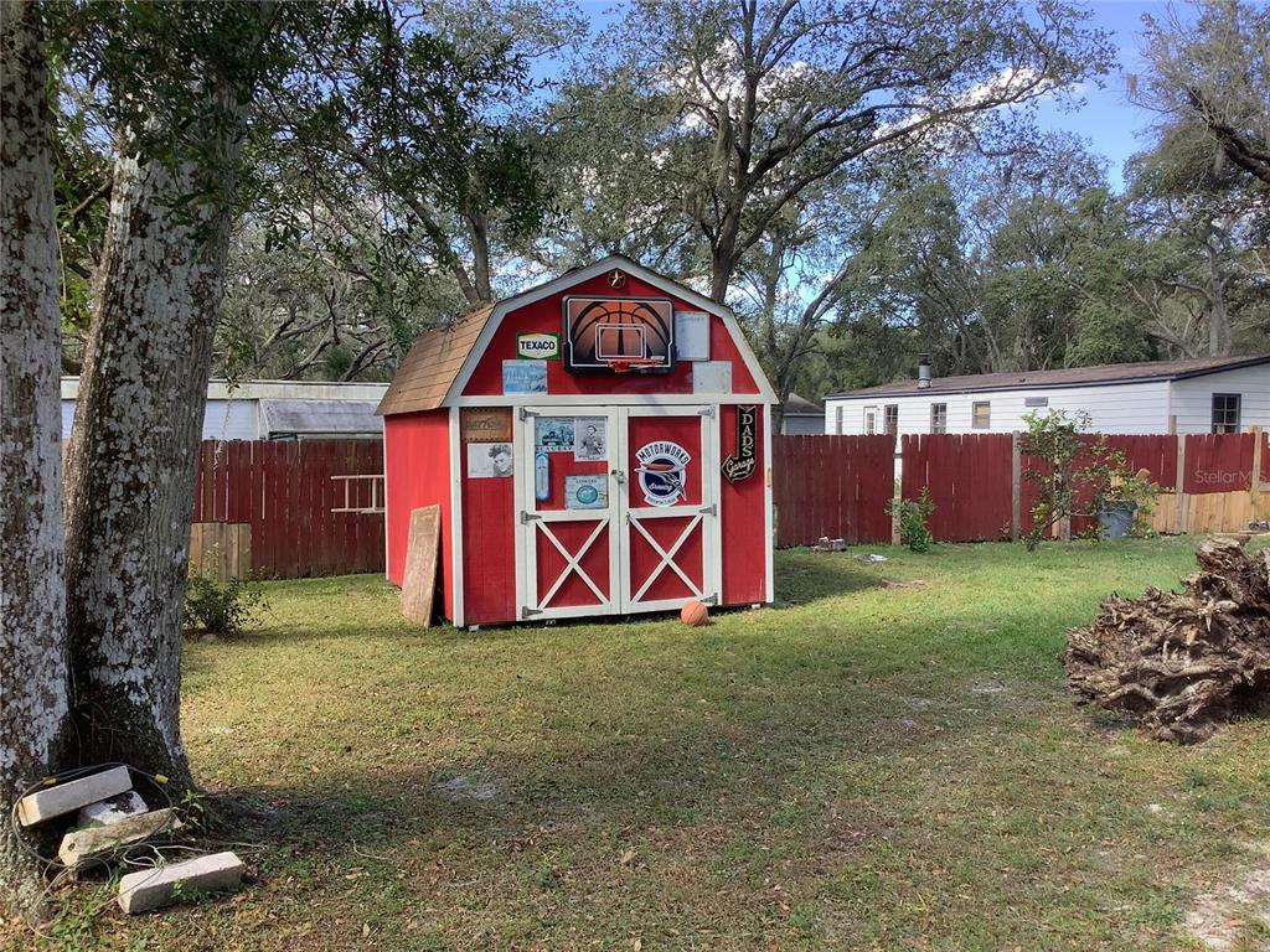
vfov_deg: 45.4
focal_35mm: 31
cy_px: 476
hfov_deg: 58.4
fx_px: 1137
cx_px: 635
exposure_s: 1/102
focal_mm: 3.3
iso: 25
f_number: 2.4
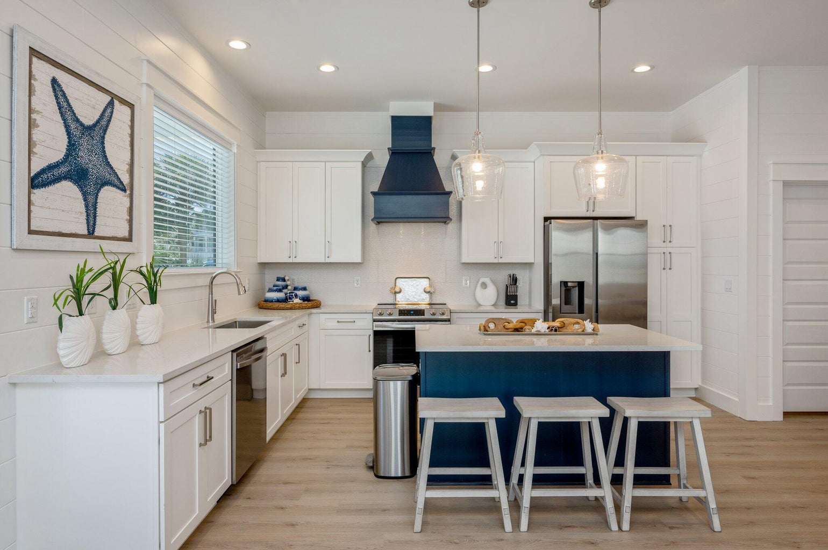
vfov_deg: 59.4
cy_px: 275
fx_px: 483
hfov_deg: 81.3
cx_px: 414
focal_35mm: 21
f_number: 9
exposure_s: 1/30
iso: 200
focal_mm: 21
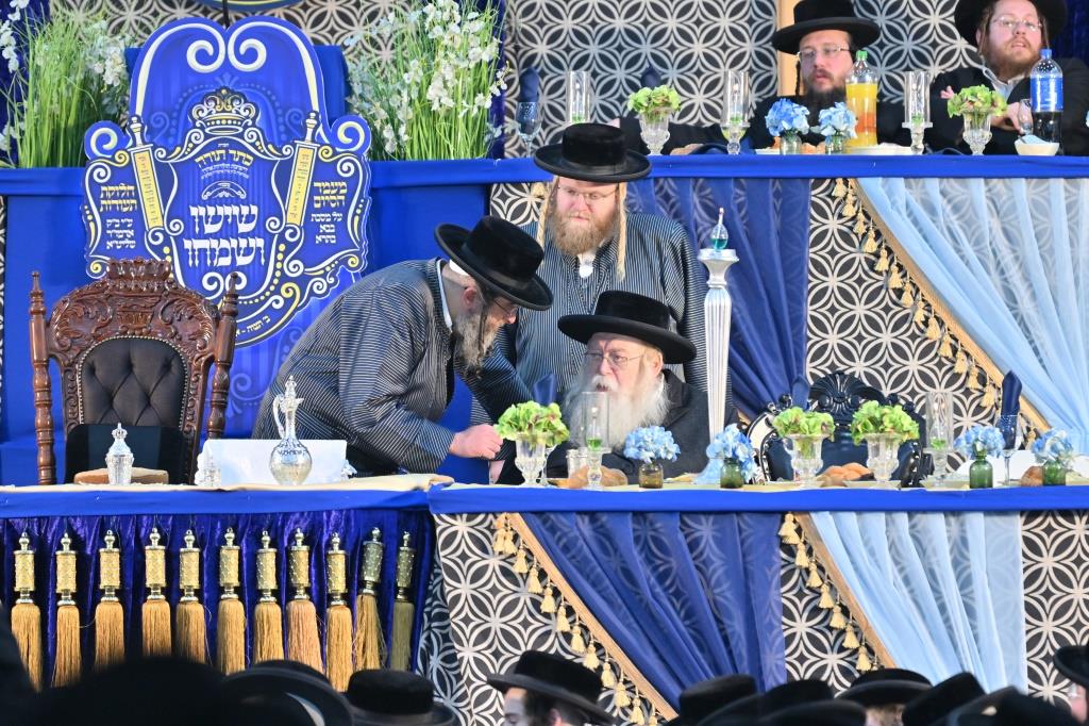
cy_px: 363
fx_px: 9072
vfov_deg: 4.6
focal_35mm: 300
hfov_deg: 6.9
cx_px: 544
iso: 640
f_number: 2.8
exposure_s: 1/320
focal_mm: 200
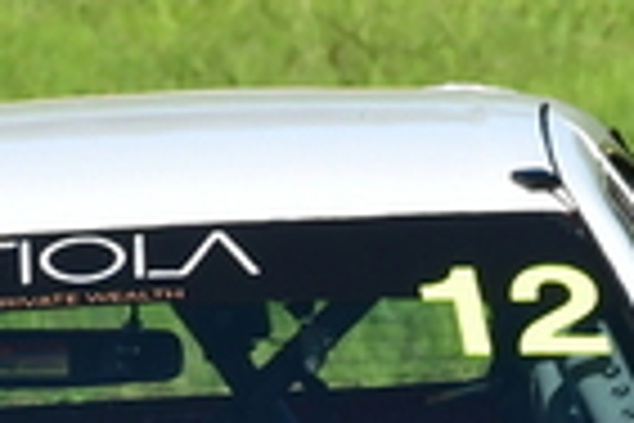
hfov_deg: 0.7
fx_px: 53798
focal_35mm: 3055
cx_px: 274
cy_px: 673
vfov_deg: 0.5
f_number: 11
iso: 500
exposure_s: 1/640
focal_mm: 360
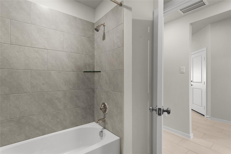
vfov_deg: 70.4
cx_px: 116
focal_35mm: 17
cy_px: 77
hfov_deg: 93.3
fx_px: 109
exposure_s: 1/1.67
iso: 100
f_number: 9
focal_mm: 17
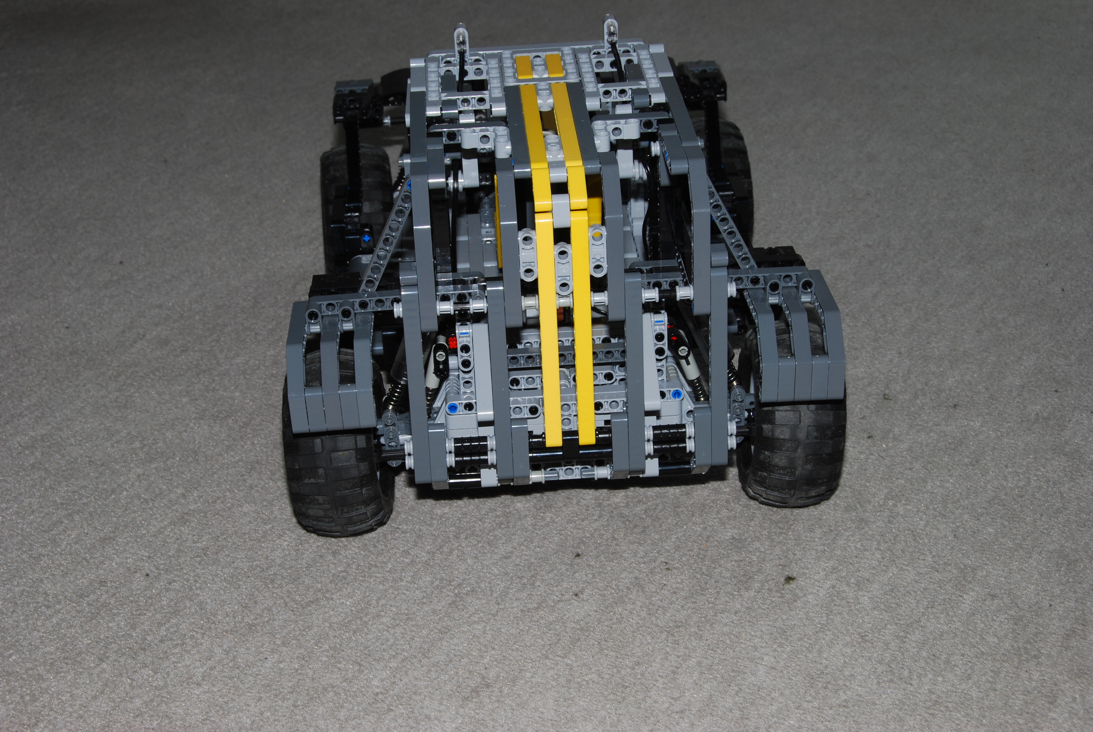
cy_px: 366
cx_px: 546
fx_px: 1915
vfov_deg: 21.6
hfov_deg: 31.9
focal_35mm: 63
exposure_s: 1/60
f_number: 11
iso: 100
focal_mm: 42
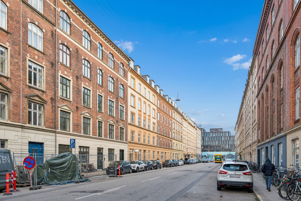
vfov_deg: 47.9
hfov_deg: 67.4
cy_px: 100
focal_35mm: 27
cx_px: 150
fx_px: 226
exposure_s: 1/400
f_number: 5.6
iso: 400
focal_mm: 18
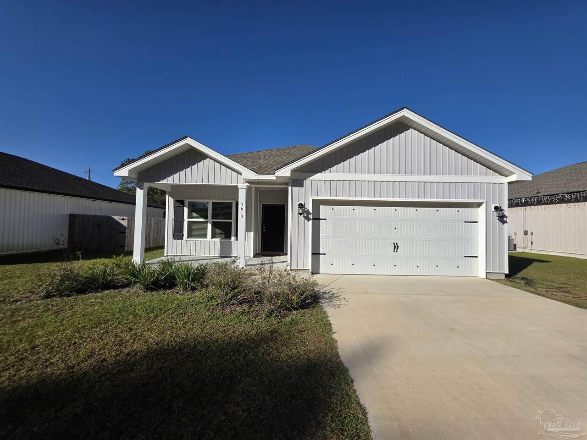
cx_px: 294
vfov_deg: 89.9
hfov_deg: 106.2
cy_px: 220
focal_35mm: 13
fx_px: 220
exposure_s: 1/3598
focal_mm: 2.2
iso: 40
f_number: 1.9
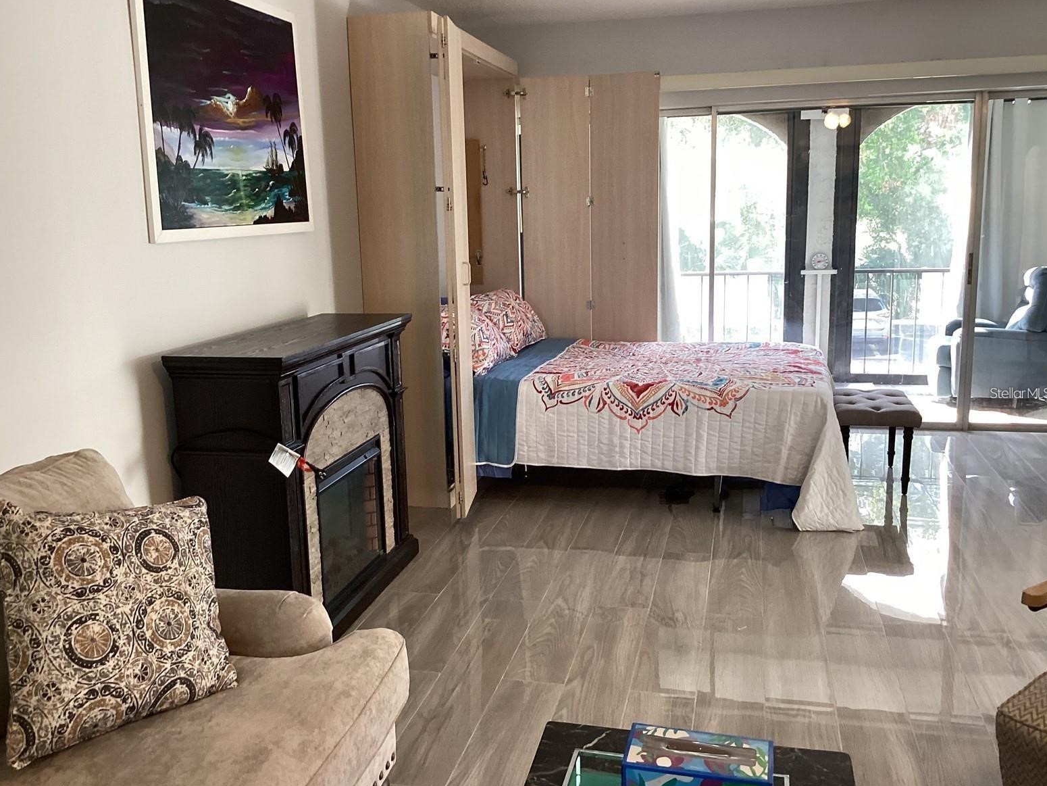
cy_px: 393
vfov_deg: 44.2
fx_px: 968
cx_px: 513
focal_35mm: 32
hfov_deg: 56.8
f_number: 2.4
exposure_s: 1/60
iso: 125
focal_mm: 3.3
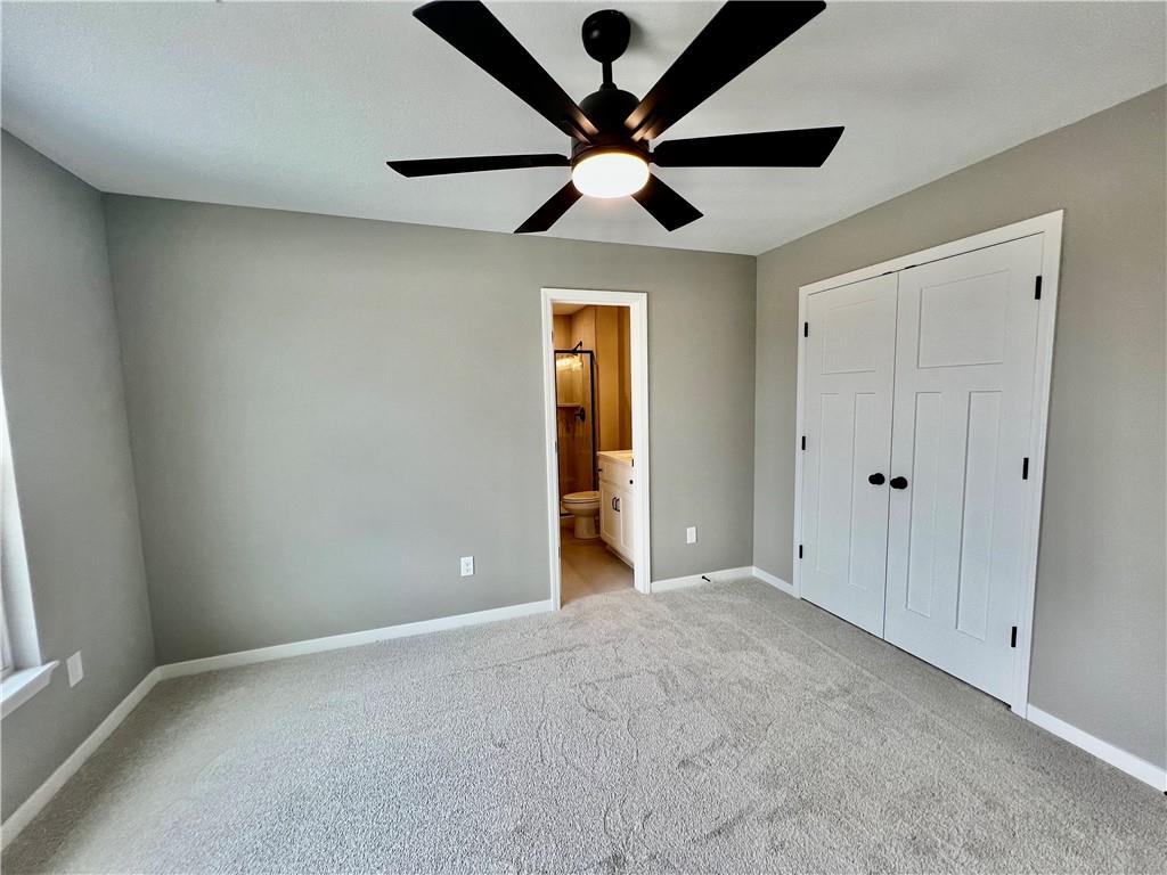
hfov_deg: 106.2
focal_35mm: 13
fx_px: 438
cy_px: 438
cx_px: 584
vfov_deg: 89.9
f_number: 1.8
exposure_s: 1/120
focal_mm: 1.57
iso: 80
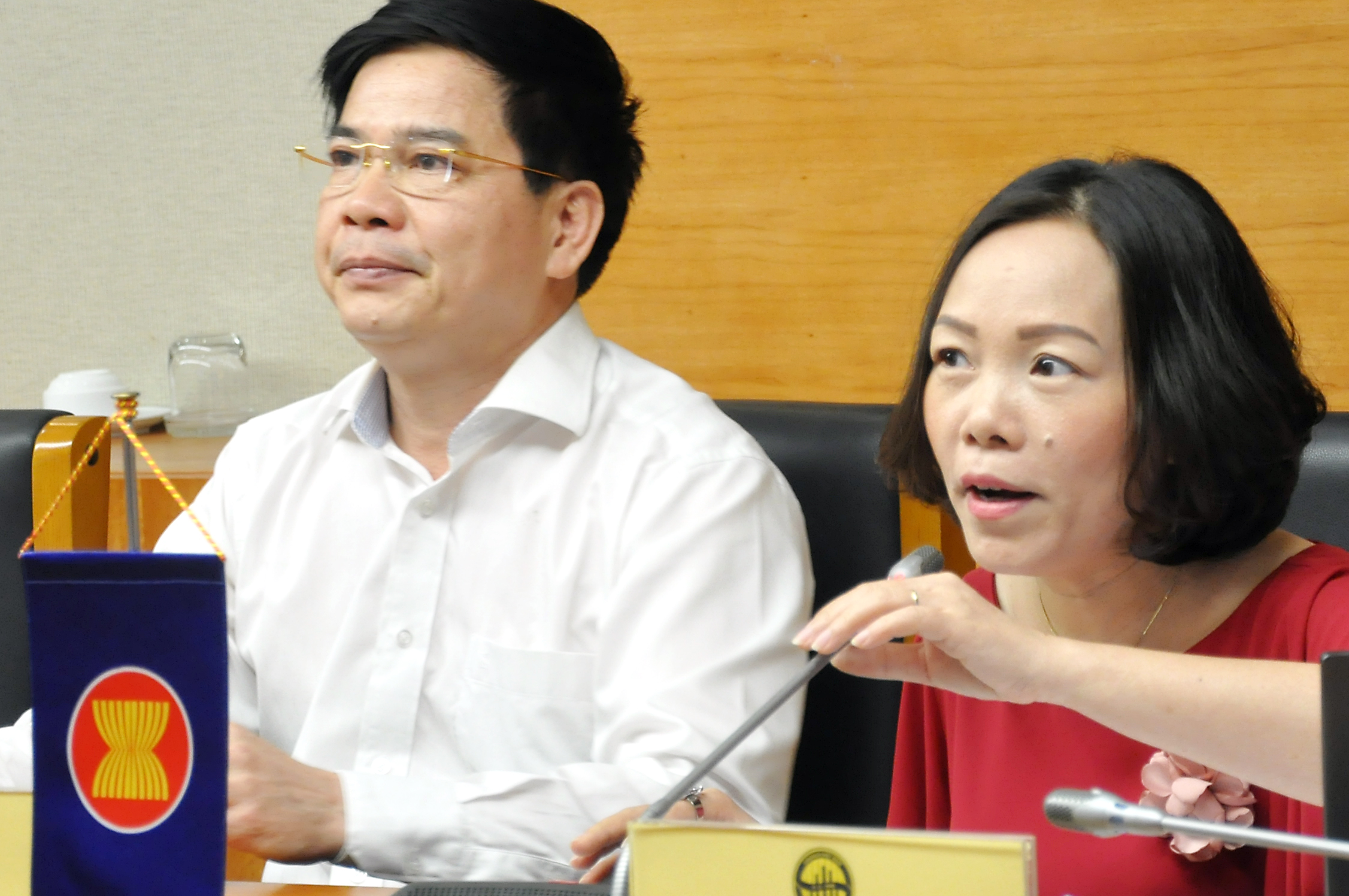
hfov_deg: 11.6
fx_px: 6624
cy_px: 272
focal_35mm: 177
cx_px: 772
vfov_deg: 7.7
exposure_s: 1/50
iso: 800
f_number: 5.3
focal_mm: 62
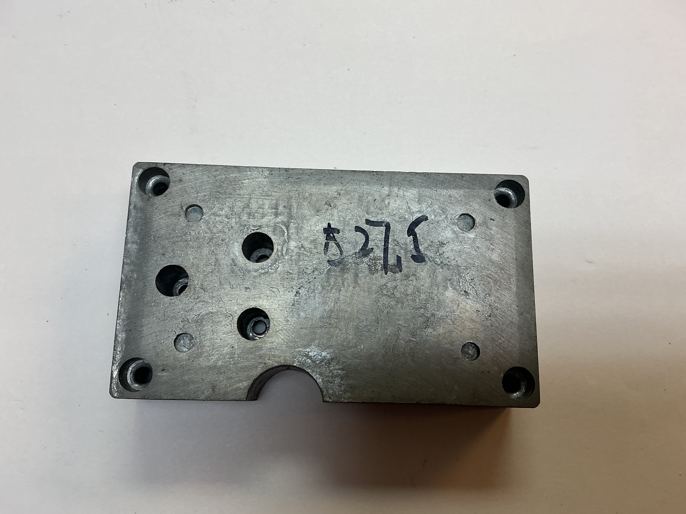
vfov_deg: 48.2
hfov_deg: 61.7
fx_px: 575
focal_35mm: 29
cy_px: 257
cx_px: 343
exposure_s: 1/120
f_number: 1.8
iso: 40
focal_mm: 3
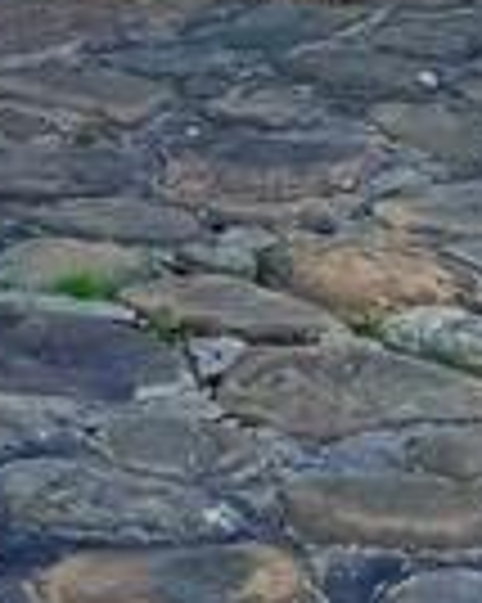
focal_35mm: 179
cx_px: -212
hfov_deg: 8.5
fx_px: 3196
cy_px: -860
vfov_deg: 9.5
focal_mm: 6.76
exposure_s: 1/1076
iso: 80
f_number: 1.78
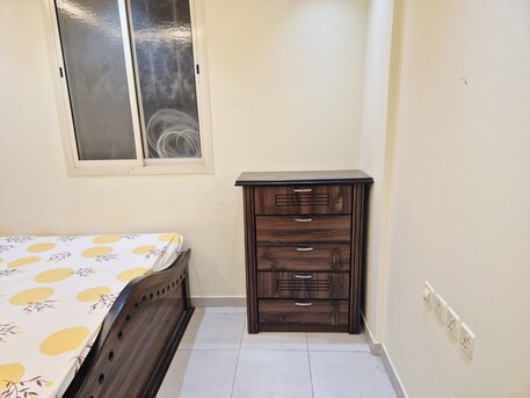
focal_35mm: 23
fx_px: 352
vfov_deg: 58.9
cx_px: 265
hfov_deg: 73.9
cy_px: 199
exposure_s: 1/120
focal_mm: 5.4
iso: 250
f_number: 1.8
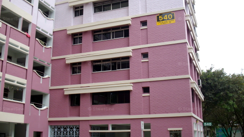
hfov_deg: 49.4
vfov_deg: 29.0
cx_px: 122
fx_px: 265
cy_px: 64
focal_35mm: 41
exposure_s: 1/125
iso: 80
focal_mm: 6.2
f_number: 5.6
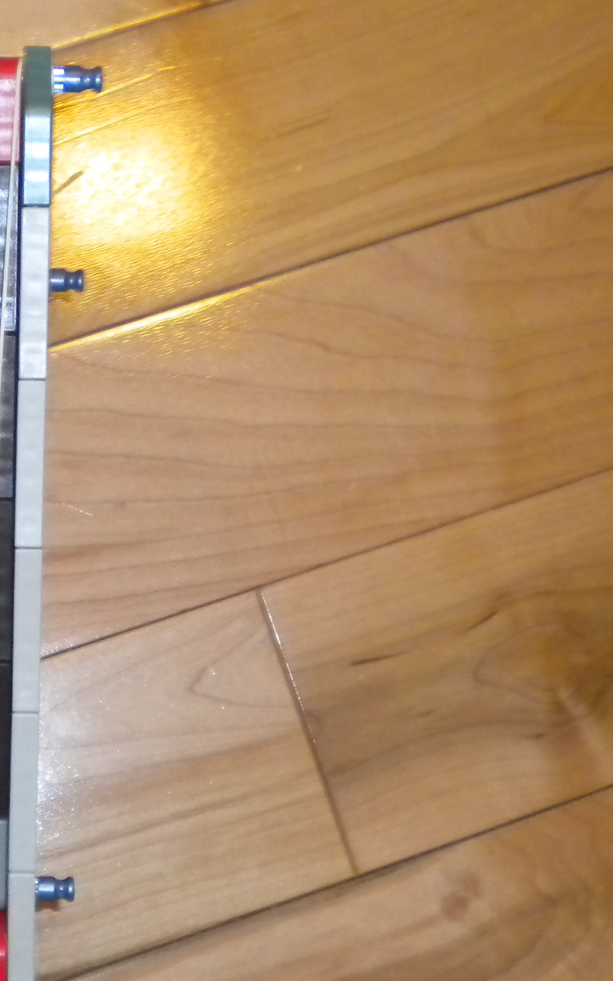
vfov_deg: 31.0
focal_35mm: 66
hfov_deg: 19.1
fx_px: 1764
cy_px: 435
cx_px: -17
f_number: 3.1
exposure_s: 1/30
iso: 400
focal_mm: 6.3
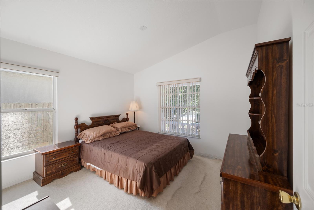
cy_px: 105
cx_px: 157
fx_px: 122
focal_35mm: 14
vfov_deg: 81.2
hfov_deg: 104.2
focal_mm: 14
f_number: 6.3
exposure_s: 1/25
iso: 250
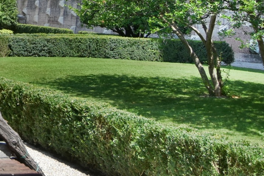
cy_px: -78
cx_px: -175
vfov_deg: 14.9
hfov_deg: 19.4
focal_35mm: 86
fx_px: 628
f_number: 5
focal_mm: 17
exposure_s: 1/1000
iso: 800
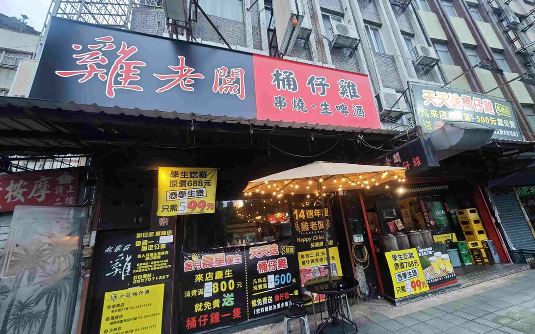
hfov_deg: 105.1
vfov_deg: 78.6
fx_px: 204
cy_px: 172
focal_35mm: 14
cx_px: 288
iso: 64
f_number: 1.8
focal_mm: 2.03
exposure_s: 1/60
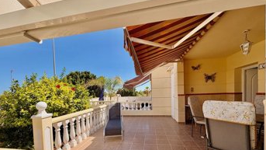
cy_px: 97
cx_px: 131
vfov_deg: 65.7
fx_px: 113
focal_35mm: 16
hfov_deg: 99.4
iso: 50
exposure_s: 1/1420
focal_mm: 2.22
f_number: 2.2
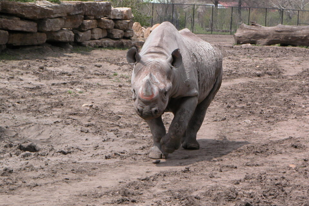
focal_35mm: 168
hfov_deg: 12.2
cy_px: 97
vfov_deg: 8.2
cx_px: 155
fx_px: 1442
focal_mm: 41.1
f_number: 5.6
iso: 100
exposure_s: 1/447
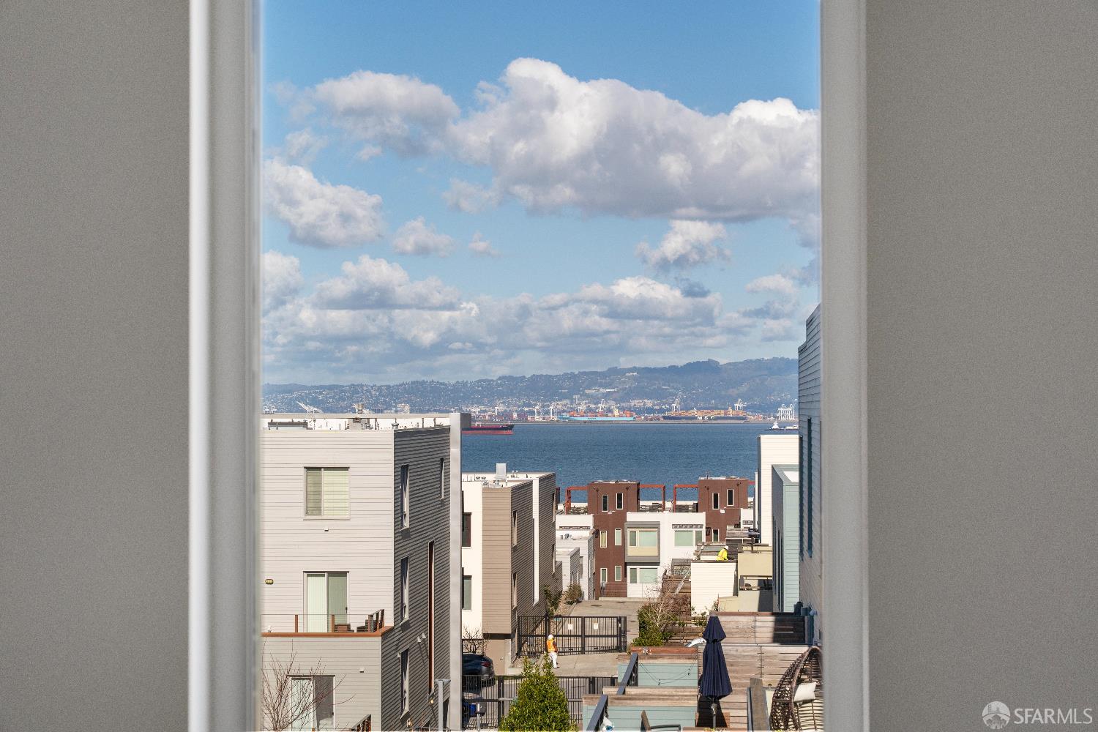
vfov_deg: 19.5
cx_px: 549
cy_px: 366
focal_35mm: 70
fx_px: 2135
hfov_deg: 28.8
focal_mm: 70
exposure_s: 1/160
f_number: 8
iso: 640
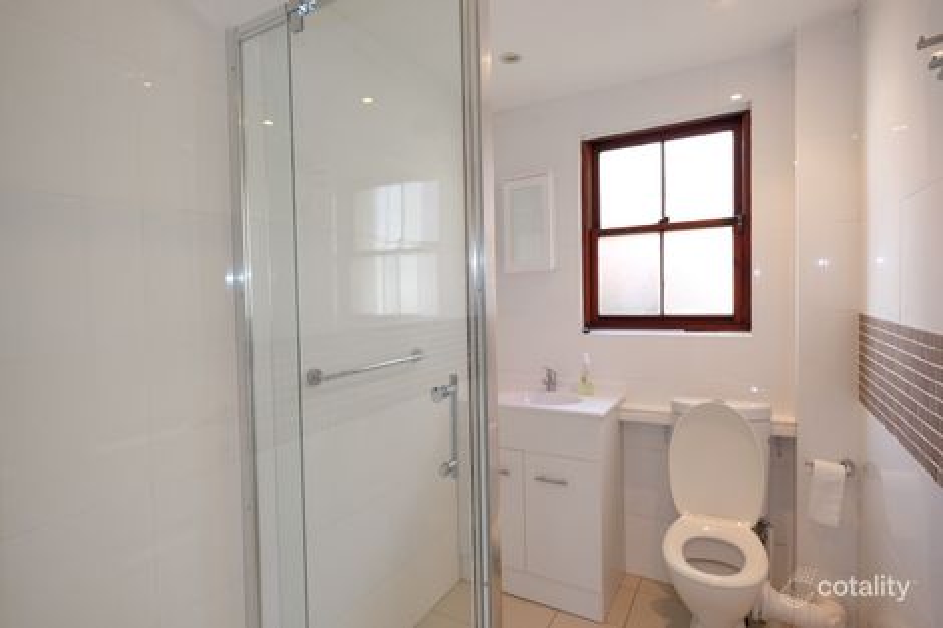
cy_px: 314
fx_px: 445
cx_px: 472
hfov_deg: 93.3
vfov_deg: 70.4
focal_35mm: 17
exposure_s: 1/52
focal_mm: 11.5
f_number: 4
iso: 800
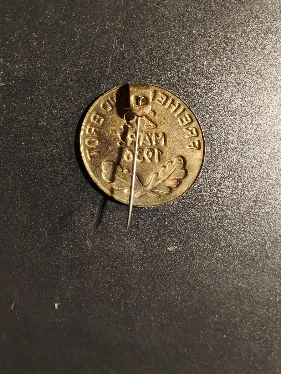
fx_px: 249
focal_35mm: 23
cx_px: 140
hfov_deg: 58.9
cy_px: 187
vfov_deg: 73.9
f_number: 2
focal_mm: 2.32
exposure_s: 1/94
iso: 200
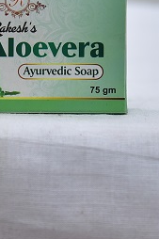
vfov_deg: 14.1
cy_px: 85
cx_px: 14
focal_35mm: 145
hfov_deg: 9.4
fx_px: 962
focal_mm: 70
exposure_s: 1/125
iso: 1600
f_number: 4.5
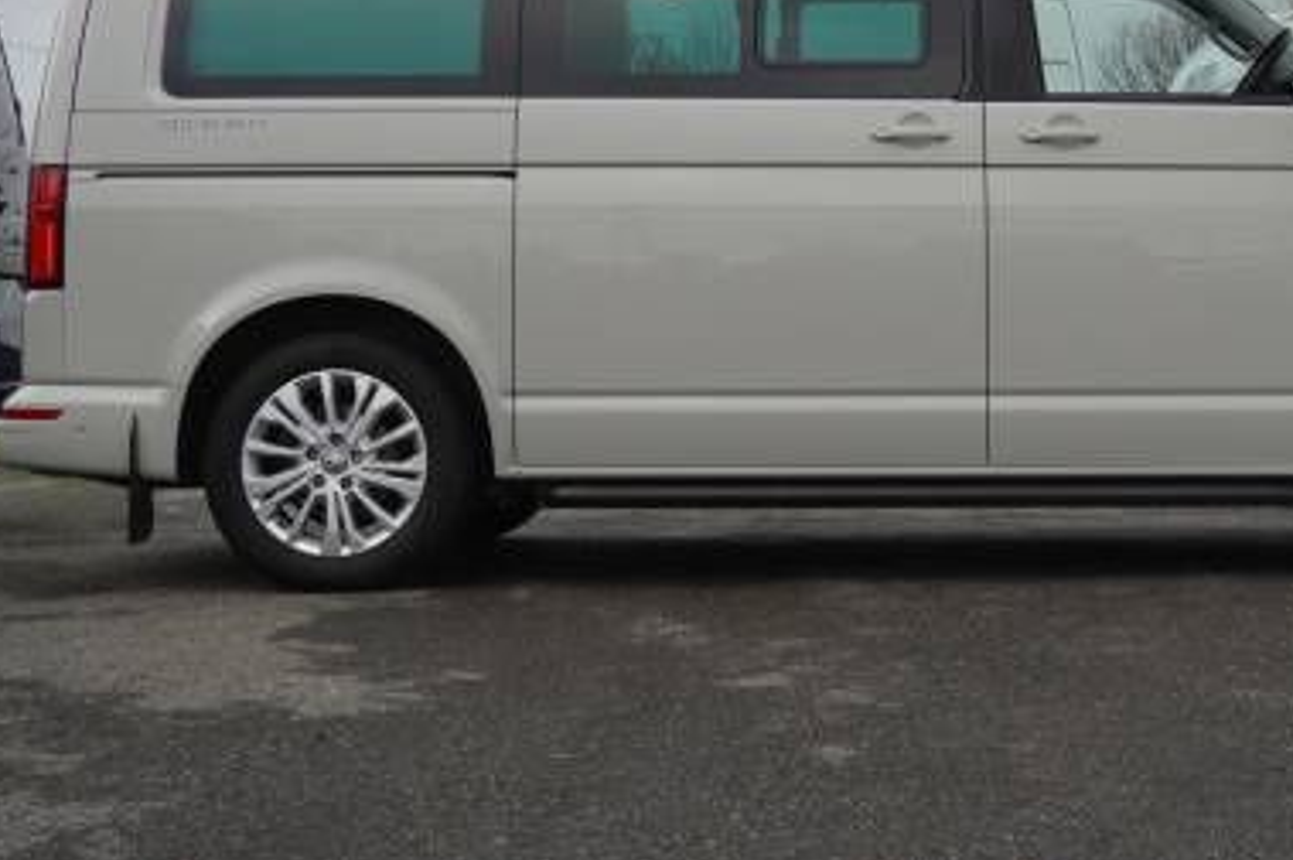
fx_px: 2548
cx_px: 904
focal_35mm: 71
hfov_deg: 28.2
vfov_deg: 19.0
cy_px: 164
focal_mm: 28
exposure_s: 1/200
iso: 500
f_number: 4.5
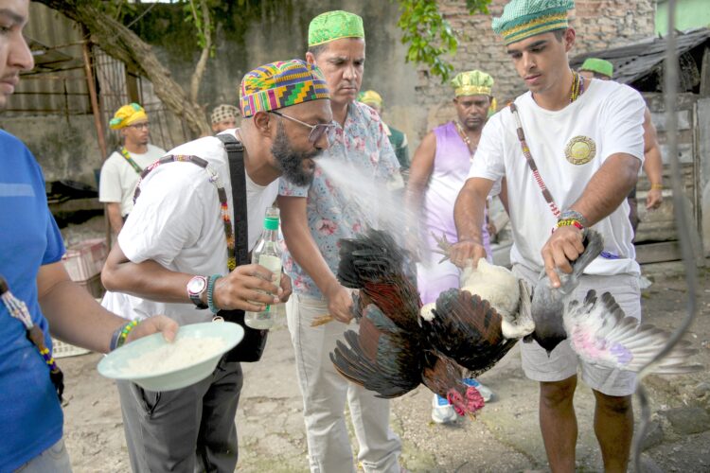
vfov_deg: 46.4
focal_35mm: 28
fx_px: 552
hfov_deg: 65.5
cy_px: 236
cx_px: 355
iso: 100
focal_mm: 28
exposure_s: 1/320
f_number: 2.8
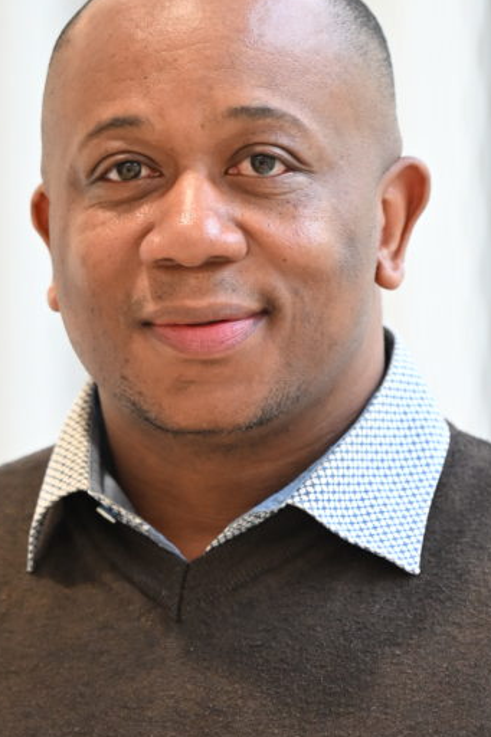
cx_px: 264
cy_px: 328
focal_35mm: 330
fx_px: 6755
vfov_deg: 6.2
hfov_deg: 4.2
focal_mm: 110
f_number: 2.8
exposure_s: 1/250
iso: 1600
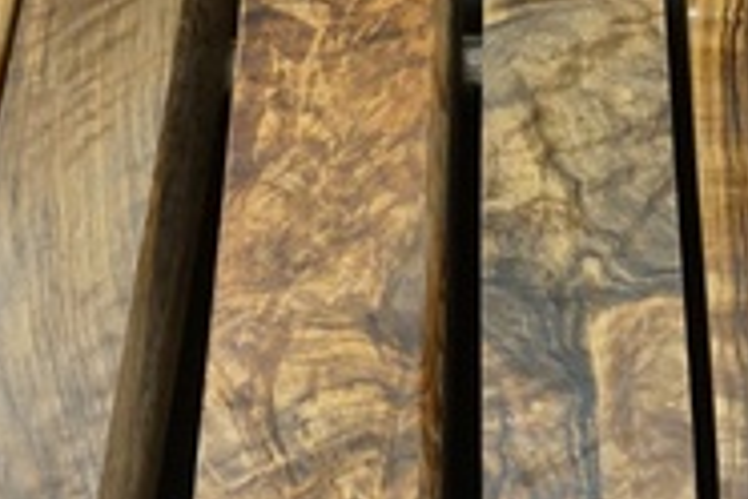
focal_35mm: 93
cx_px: 332
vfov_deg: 14.7
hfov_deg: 21.9
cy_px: 213
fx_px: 1932
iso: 2000
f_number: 3.5
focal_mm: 16
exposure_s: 1/160
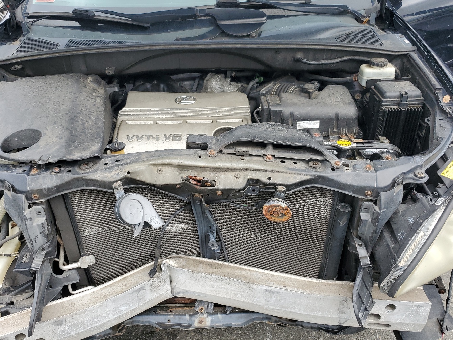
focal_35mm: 31
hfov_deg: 58.3
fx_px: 406
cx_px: 211
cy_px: 154
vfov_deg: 45.4
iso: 50
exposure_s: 1/833
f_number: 1.5
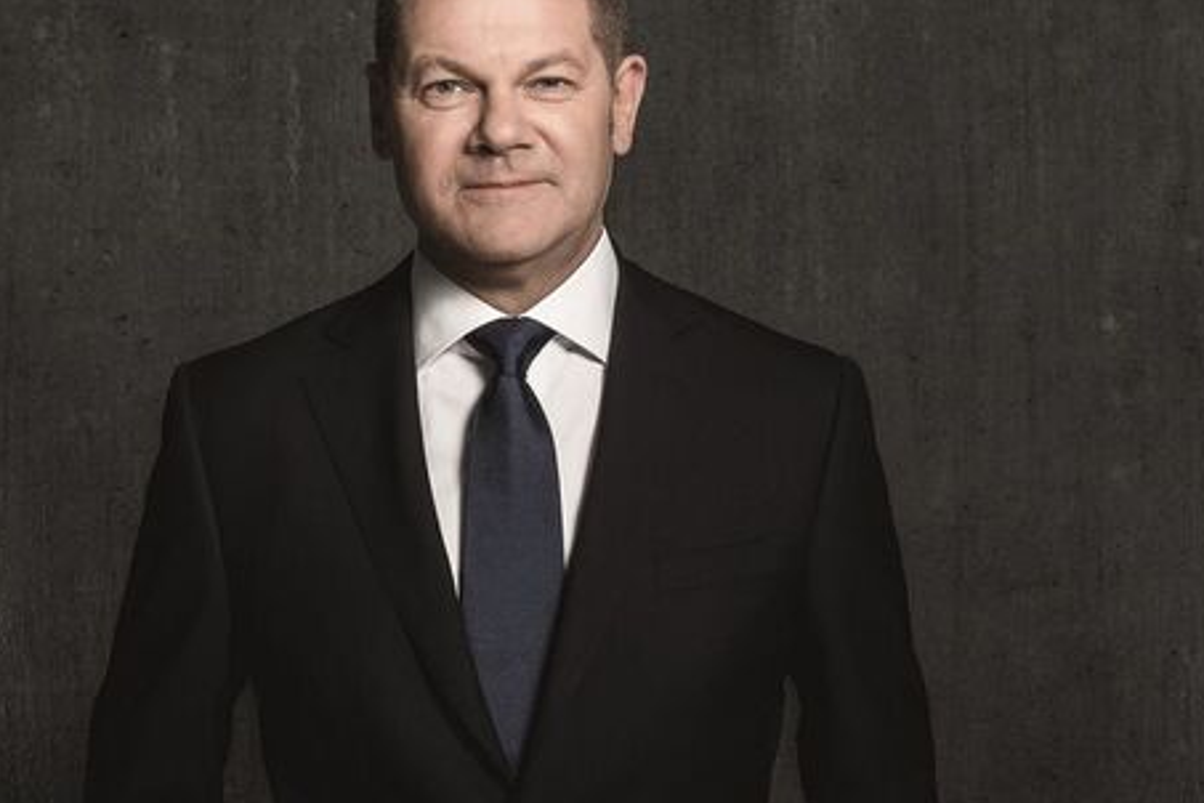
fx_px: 3511
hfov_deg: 19.4
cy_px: 342
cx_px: 670
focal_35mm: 105
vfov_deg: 13.0
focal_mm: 85
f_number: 16
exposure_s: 1/200
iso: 100
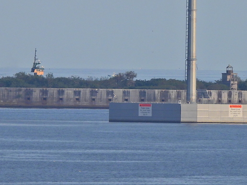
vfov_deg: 0.6
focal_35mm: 2483
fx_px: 17717
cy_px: -12
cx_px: 119
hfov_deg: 0.8
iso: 100
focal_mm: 178
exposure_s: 1/640
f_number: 5.6
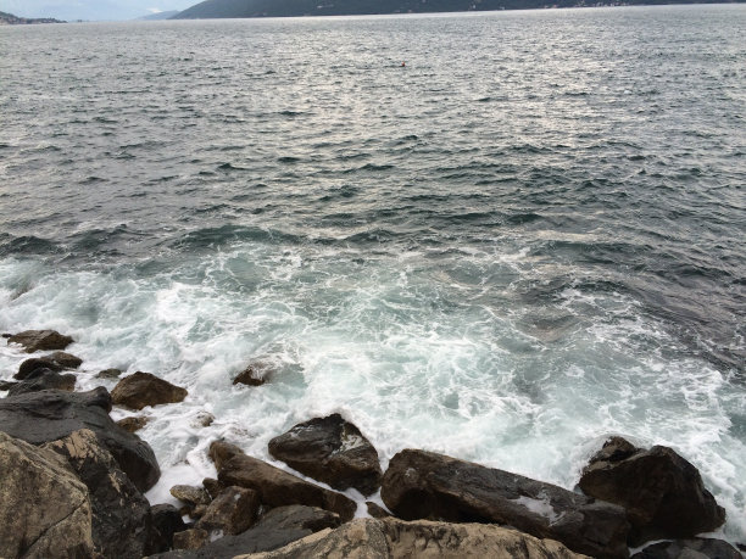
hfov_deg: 60.0
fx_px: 647
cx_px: 373
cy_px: 280
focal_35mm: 30
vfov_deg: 46.8
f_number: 2.2
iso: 32
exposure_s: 1/193
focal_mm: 4.12
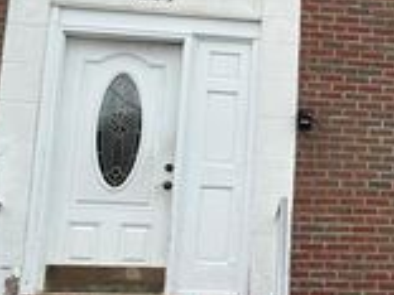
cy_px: 160
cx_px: 394
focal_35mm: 77
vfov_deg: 19.1
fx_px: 876
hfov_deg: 24.2
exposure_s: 1/1845
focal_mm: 6.86
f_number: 1.78
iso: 80
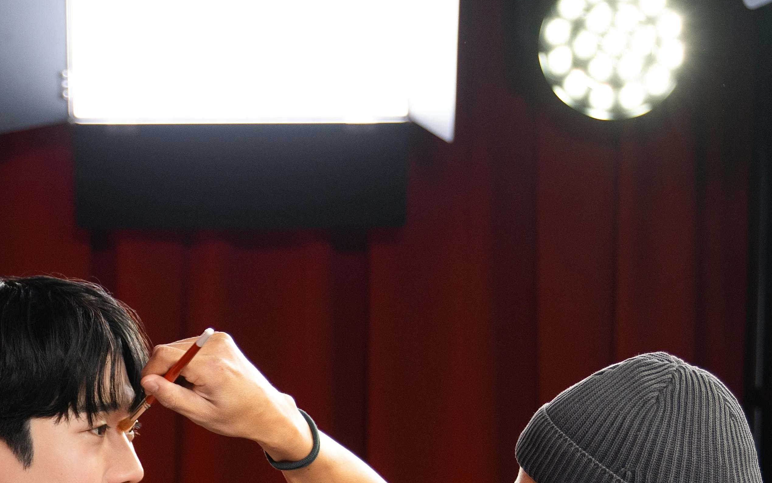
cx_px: 61
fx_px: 3324
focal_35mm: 158
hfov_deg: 13.1
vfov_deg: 8.1
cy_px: 719
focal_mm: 47
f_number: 3.6
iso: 250
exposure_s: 1/125
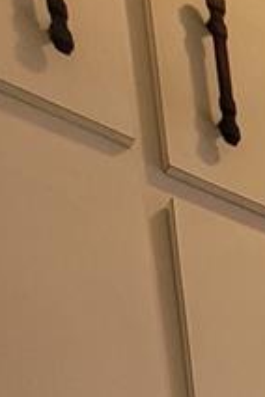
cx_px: 773
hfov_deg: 11.5
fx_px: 839
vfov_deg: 13.8
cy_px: 1031
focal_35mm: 76
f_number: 2.2
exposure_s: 1/60
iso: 200
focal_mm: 2.2
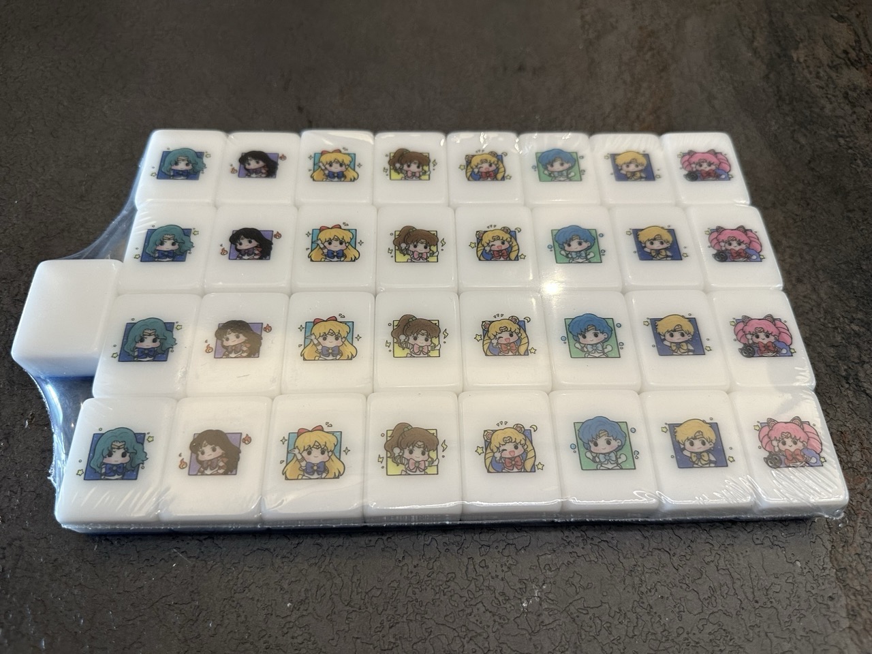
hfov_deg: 71.6
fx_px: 605
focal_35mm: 24
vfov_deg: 56.8
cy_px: 327
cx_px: 436
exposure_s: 1/121
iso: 200
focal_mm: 6.86
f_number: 1.78
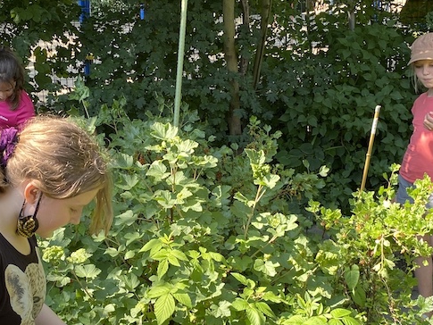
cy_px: 229
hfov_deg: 32.1
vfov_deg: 24.3
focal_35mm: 60
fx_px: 751
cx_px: 171
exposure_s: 1/128
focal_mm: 4.25
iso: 32
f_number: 1.8
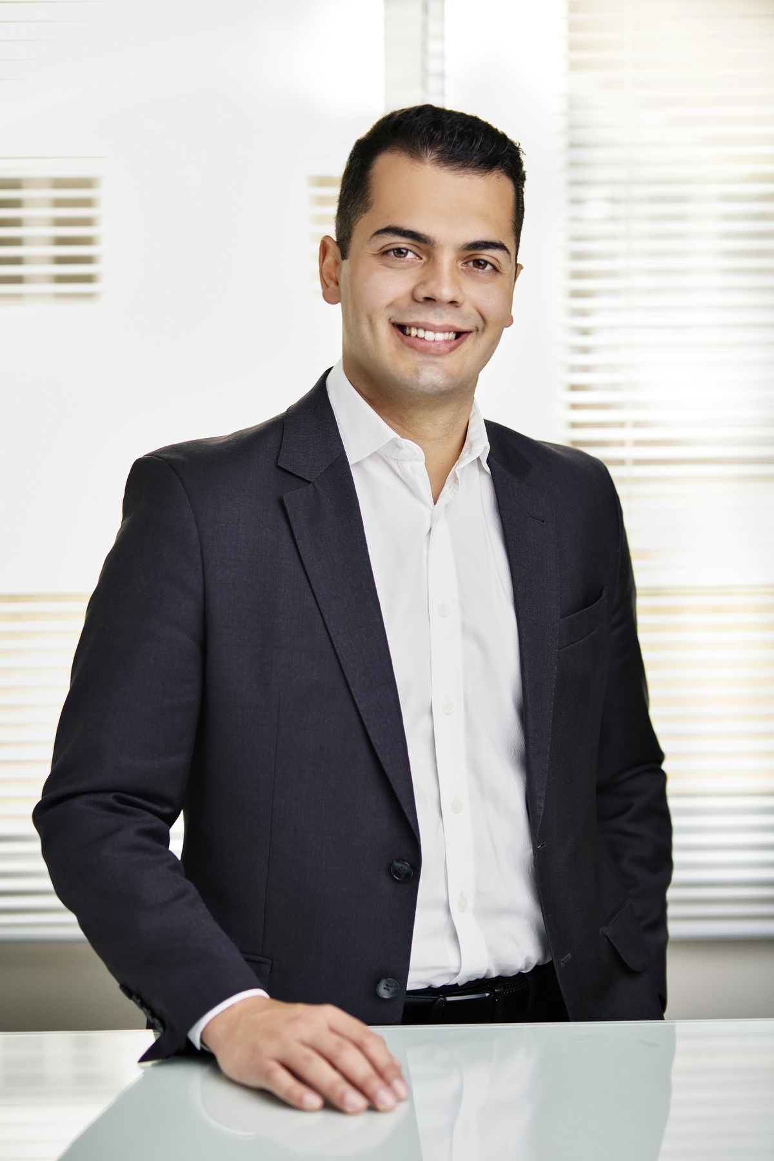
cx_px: 387
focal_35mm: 75
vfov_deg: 27.0
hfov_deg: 18.2
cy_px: 580
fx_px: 2419
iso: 80
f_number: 1.6
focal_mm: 50
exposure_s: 1/80
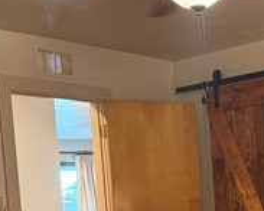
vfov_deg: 18.0
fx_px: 640
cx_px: 238
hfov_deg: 22.7
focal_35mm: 82
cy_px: 237
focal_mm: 6.76
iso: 640
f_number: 1.78
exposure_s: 1/60
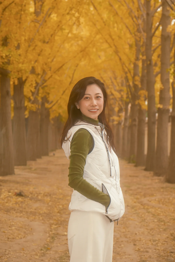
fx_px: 671
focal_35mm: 92
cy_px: 131
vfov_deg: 22.1
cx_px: 88
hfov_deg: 14.9
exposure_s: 1/80
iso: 640
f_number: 5.6
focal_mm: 61.5
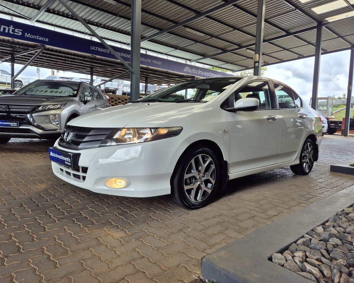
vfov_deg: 56.8
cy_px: 136
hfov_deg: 68.1
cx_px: 180
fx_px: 262
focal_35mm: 25
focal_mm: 5.4
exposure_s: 1/552
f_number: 1.8
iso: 25
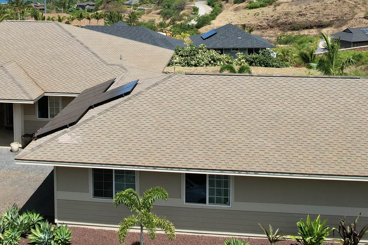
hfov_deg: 35.4
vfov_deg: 23.2
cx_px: 136
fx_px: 572
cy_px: -1
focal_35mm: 56
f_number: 2.8
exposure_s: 1/2000
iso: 110
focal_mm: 8.38
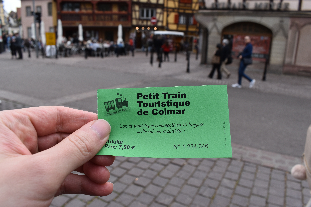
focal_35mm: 27
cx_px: 156
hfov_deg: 67.4
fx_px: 233
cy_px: 104
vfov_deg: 47.9
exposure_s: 1/320
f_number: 9
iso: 200
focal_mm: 18
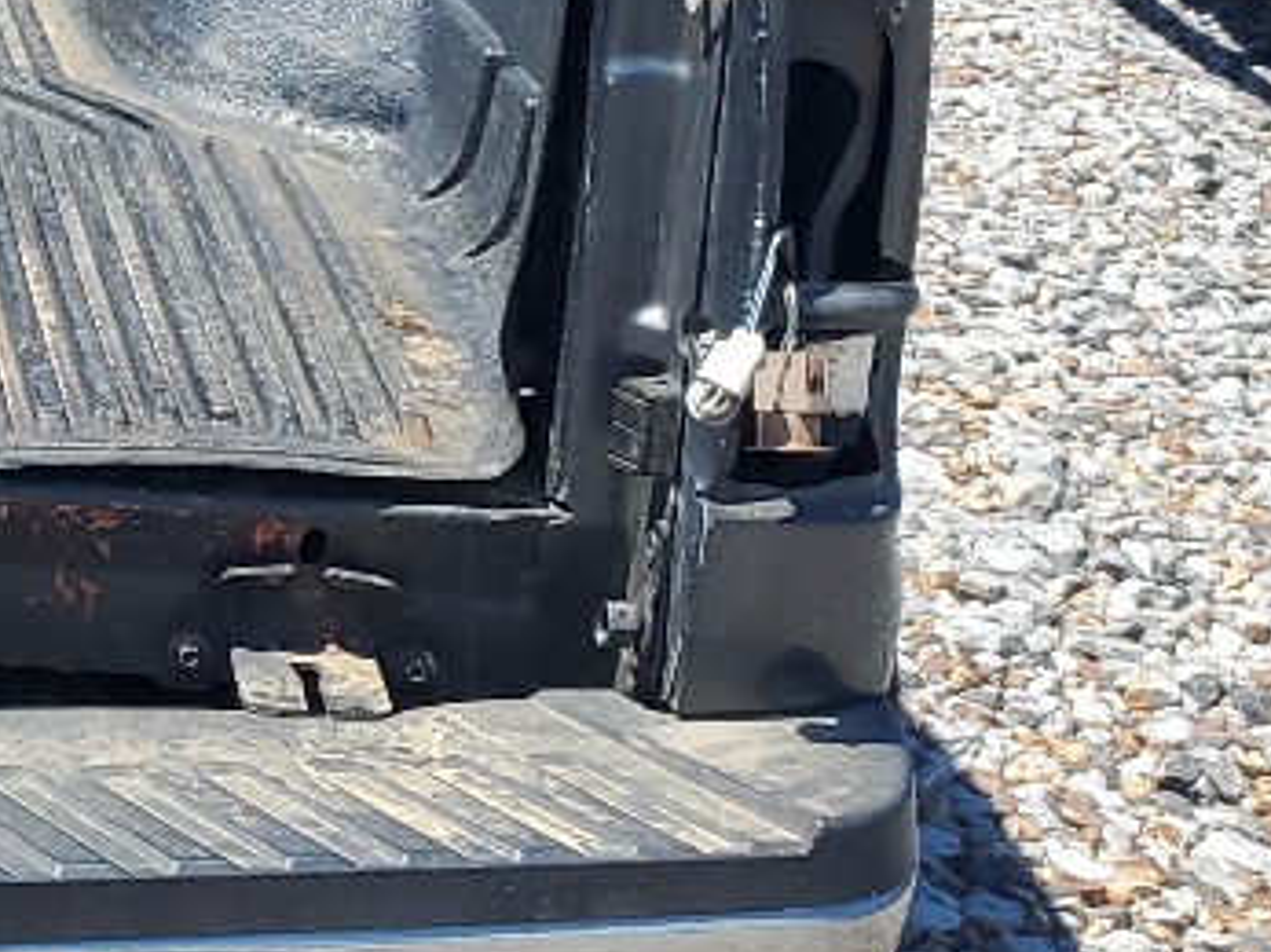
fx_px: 4405
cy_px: -81
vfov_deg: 12.1
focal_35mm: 120
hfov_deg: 15.3
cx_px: -564
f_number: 1.5
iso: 50
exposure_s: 1/2500
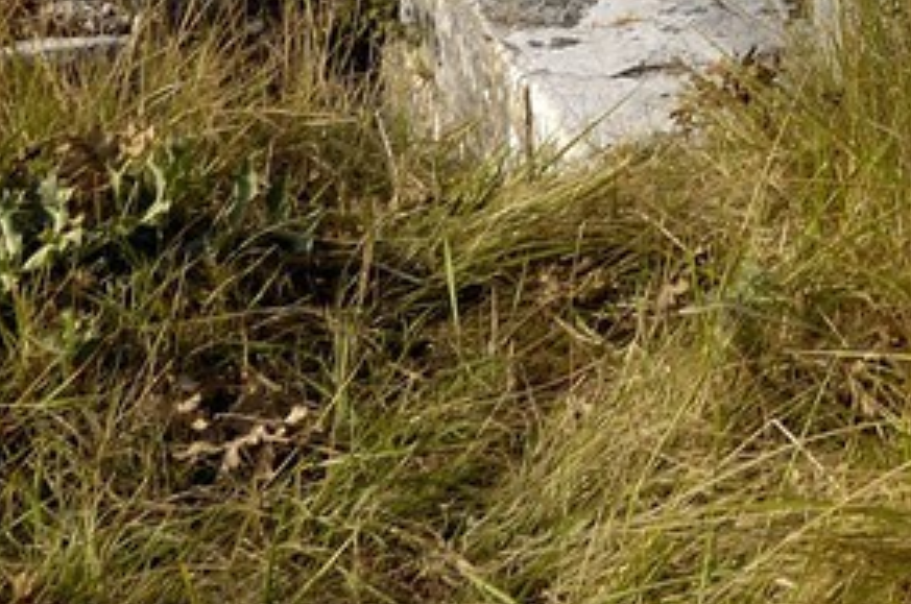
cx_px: 1543
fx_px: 4168
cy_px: -958
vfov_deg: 7.6
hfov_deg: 11.7
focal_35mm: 165
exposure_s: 1/160
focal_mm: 20
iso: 100
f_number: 11
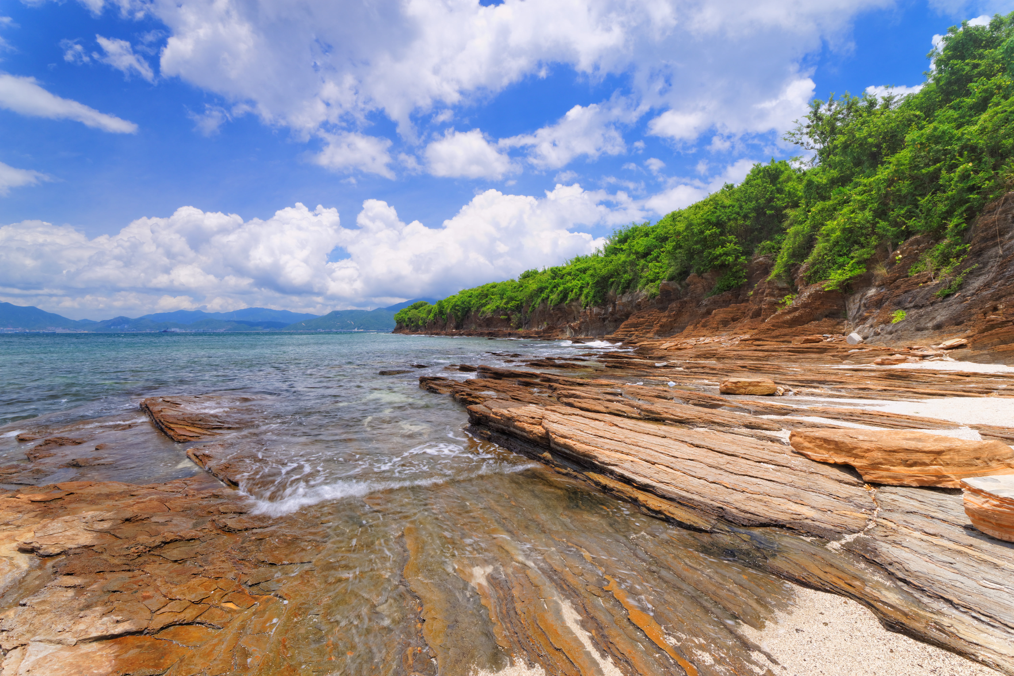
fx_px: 451
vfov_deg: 73.7
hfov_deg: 96.7
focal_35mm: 16
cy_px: 338
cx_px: 507
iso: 50
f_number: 18
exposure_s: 1/5
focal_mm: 16
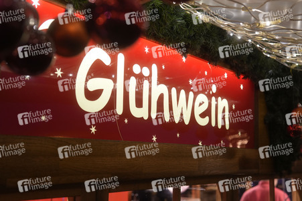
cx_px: 151
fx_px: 377
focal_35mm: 45
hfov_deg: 43.6
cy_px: 100
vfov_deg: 29.8
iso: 640
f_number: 3.2
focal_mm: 30
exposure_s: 1/60
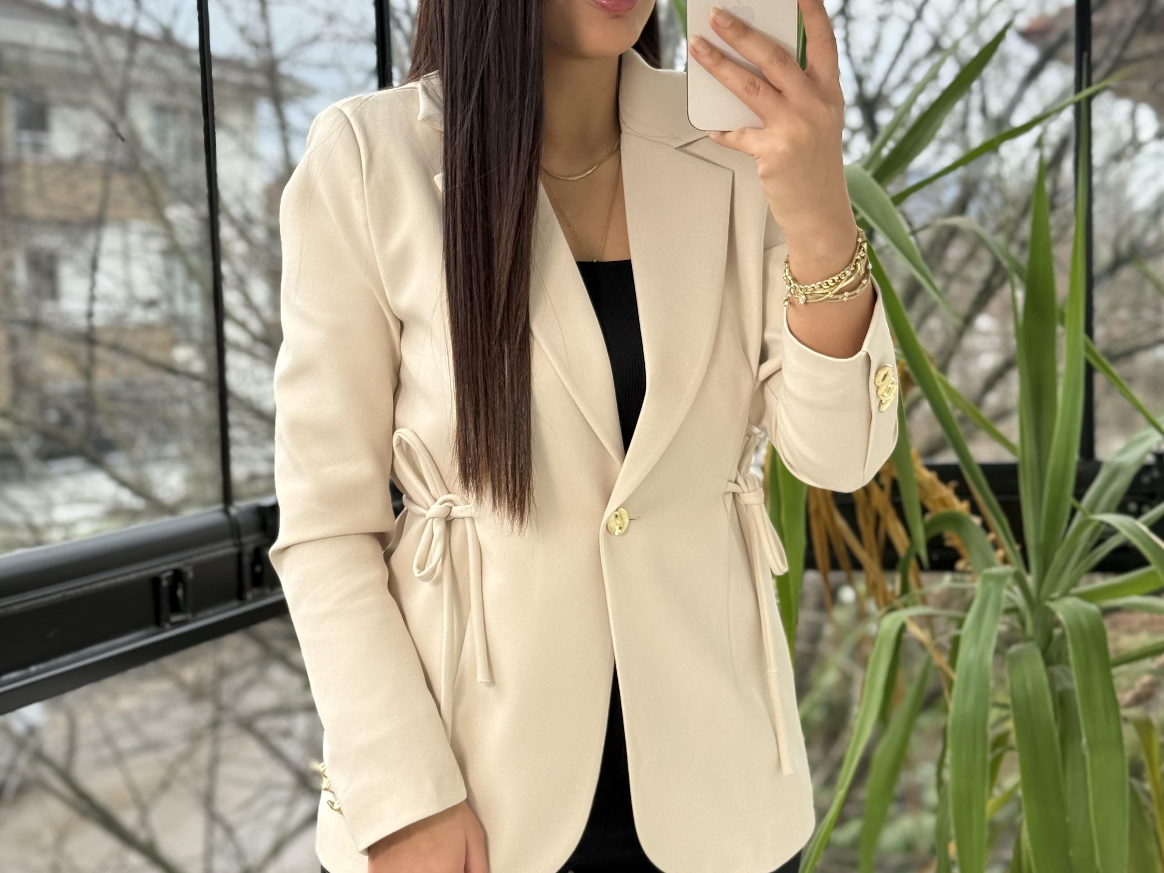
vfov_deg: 22.6
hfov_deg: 29.8
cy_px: 457
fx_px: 2186
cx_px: 588
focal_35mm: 65
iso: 100
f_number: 1.78
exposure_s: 1/339
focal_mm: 6.76
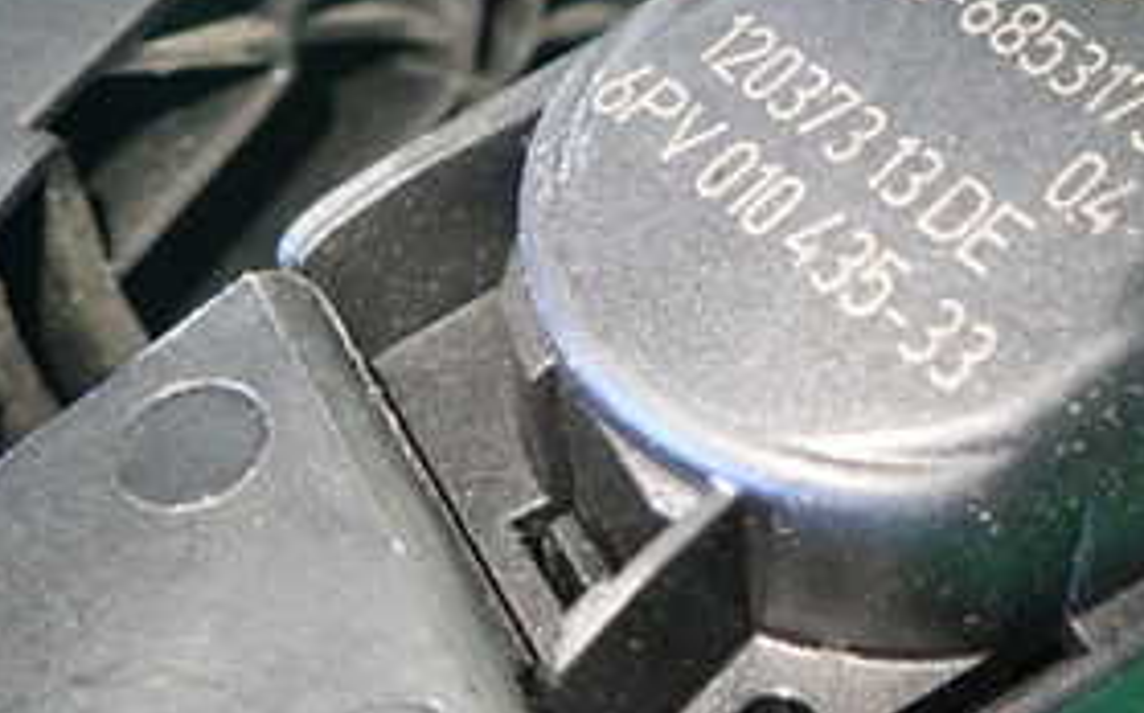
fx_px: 1776
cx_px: 980
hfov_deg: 34.2
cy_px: 172
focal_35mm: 57
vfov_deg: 22.5
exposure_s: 1/30
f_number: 2
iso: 400
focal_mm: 4.5
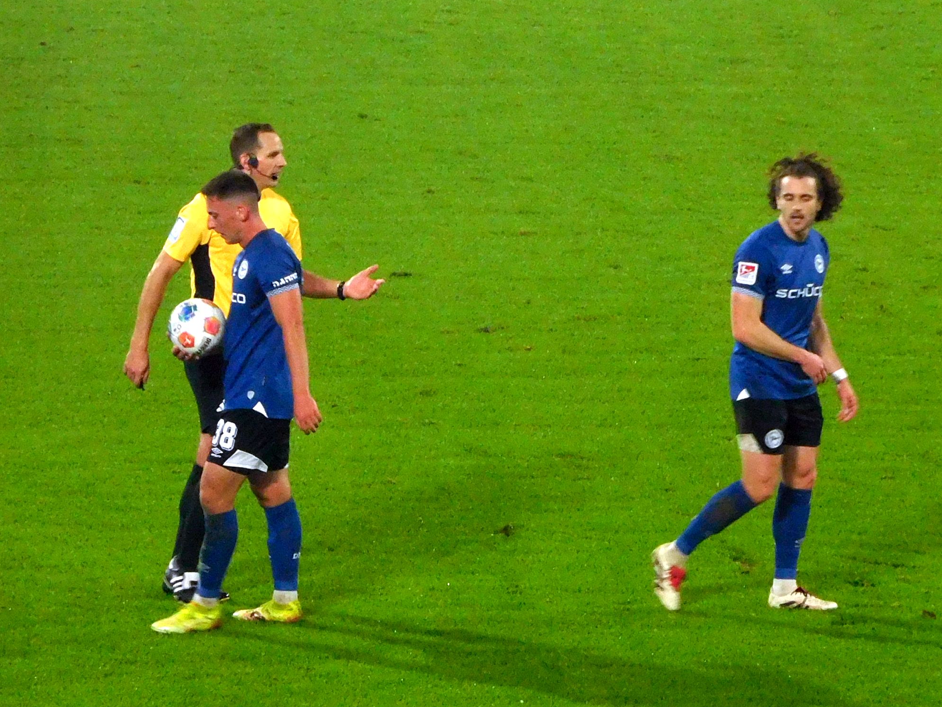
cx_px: 474
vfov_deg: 6.6
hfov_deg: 8.7
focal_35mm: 227
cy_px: 355
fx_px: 6180
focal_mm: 40.1
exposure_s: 1/125
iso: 400
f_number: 5.5
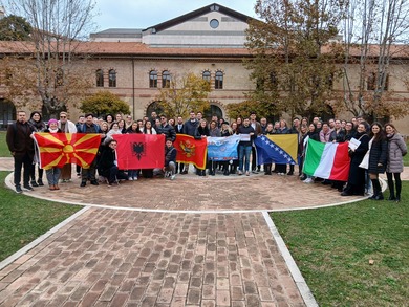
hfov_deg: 67.3
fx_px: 307
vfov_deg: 53.1
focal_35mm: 26
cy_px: 154
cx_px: 204
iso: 40
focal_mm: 3.98
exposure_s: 1/100
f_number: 1.8
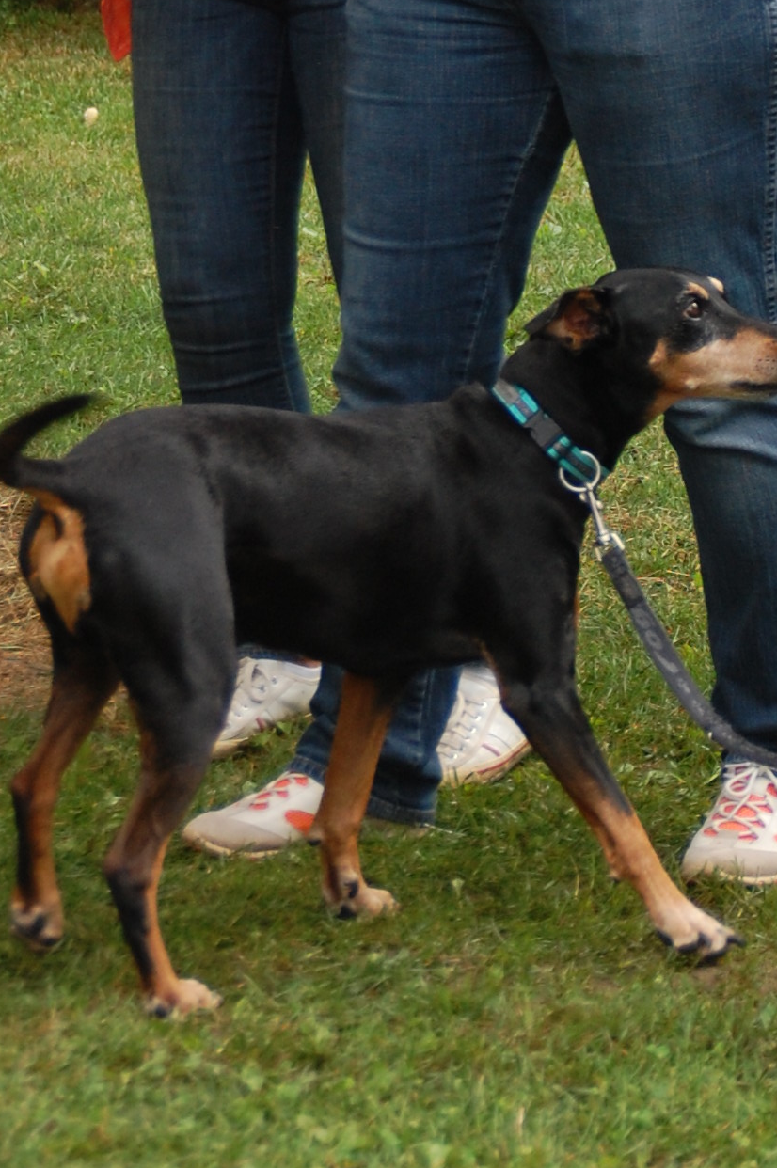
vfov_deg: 9.4
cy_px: 215
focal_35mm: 218
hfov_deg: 6.3
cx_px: 786
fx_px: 7069
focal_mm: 60
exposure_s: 1/320
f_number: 5
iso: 400
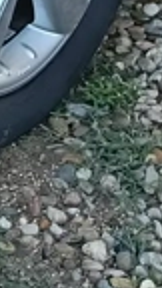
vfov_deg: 9.6
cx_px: -172
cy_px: -362
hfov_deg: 5.8
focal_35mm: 204
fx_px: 1558
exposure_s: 1/131
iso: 50
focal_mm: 3.98
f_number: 1.8
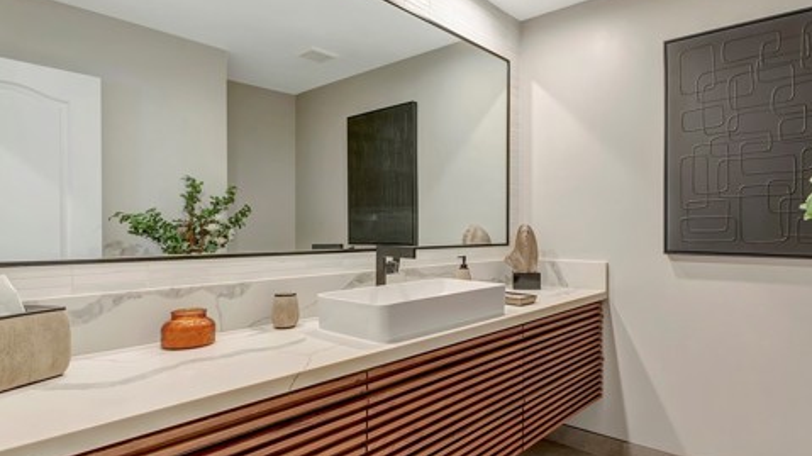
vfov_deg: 53.5
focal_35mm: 21
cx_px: 502
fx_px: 452
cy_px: 231
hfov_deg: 82.5
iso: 100
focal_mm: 10
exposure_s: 1/4
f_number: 5.6
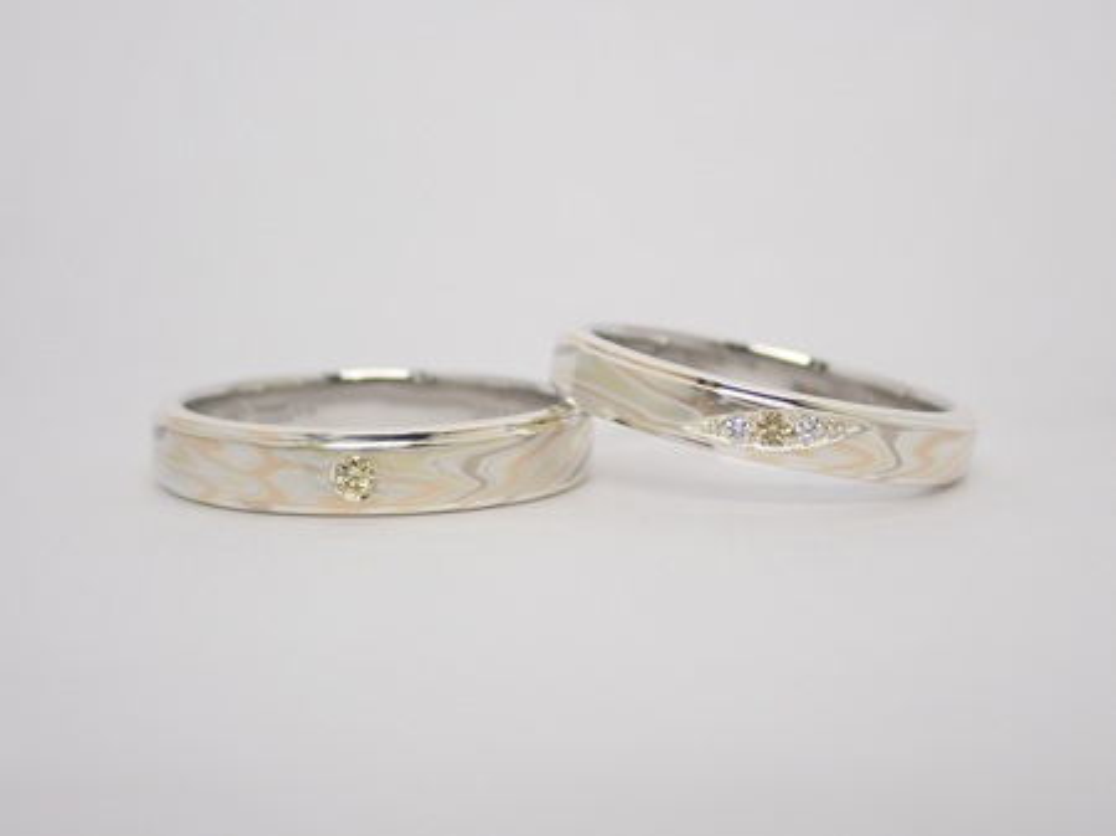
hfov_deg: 25.3
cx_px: 558
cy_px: 418
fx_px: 2481
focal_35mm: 77
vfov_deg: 19.1
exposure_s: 1/125
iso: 200
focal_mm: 13.65
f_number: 4.1
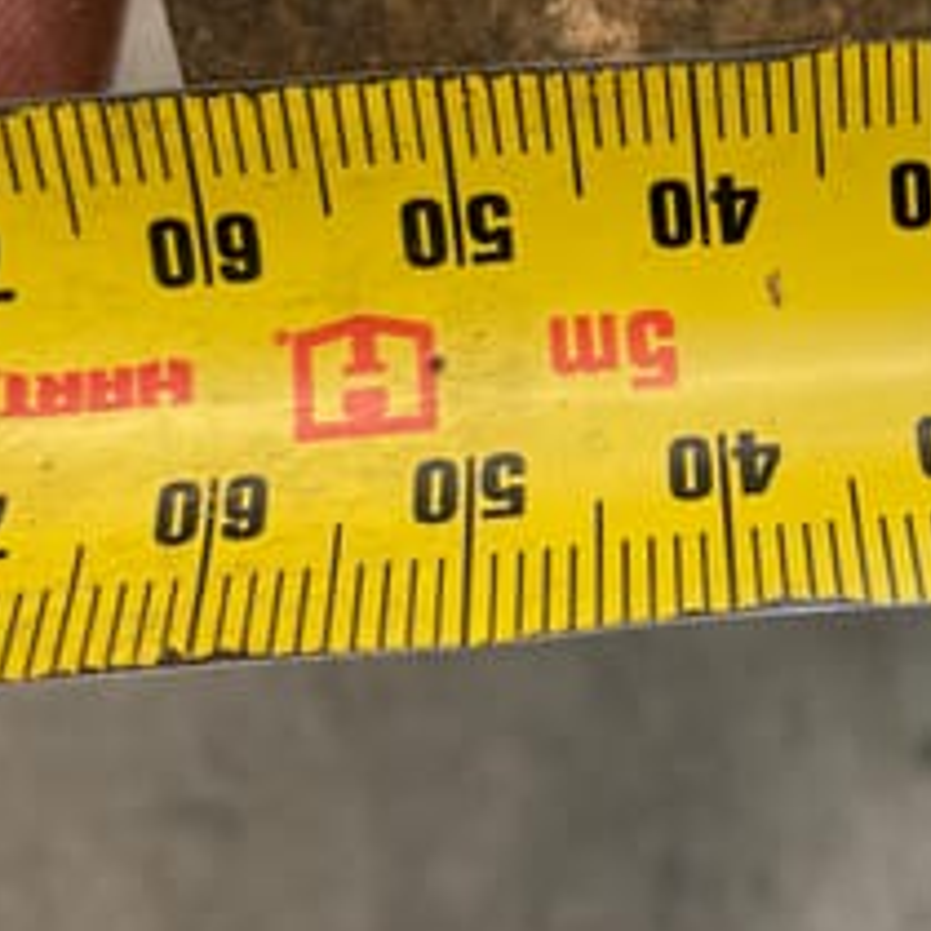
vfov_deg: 28.4
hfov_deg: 28.2
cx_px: 789
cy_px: 184
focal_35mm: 59
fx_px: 1795
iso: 250
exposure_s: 1/33
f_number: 1.8
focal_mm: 3.99
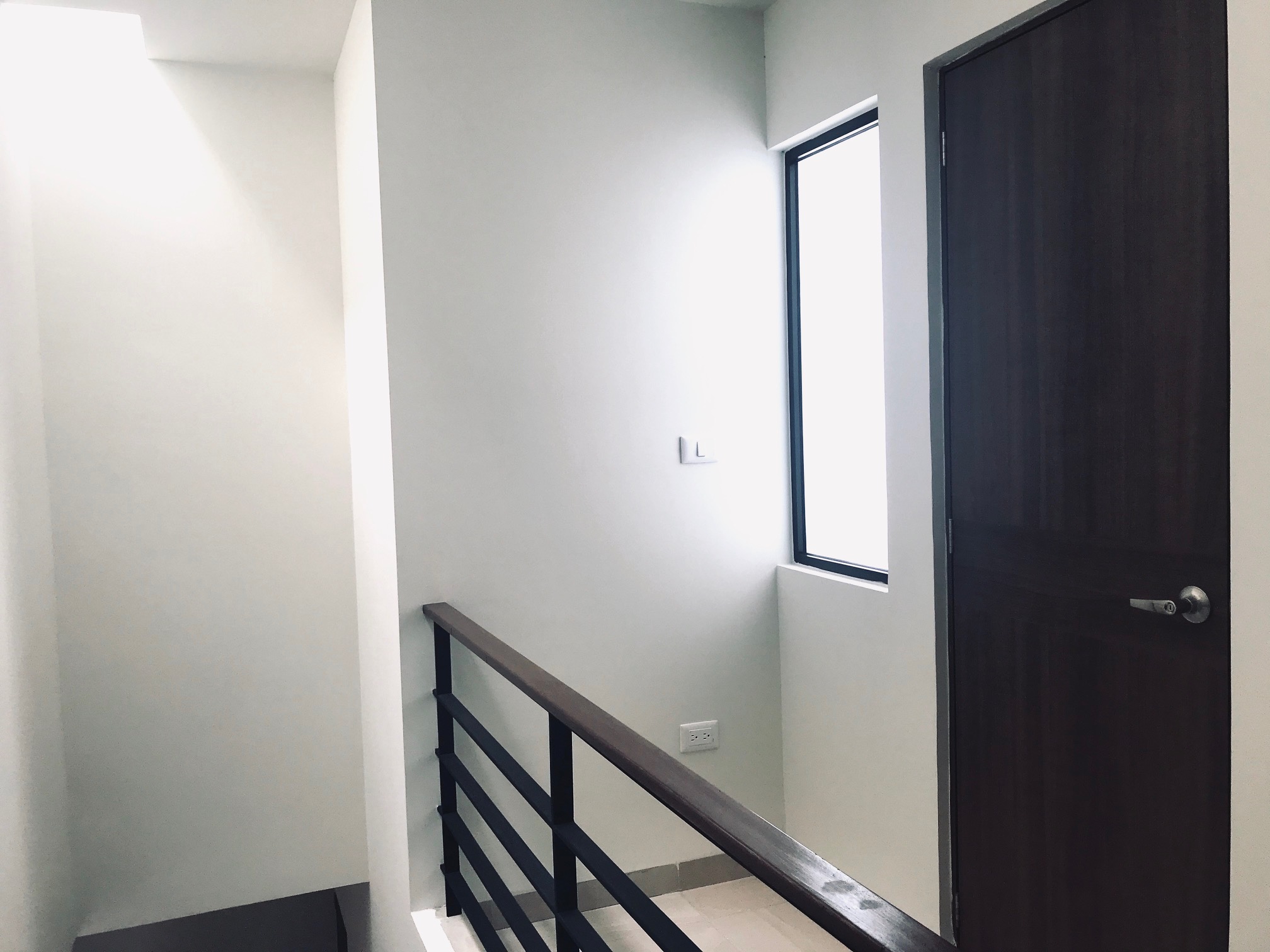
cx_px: 635
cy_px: 476
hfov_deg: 63.4
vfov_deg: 49.7
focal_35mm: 28
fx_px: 1027
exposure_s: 1/368
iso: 20
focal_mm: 3.99
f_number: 1.8
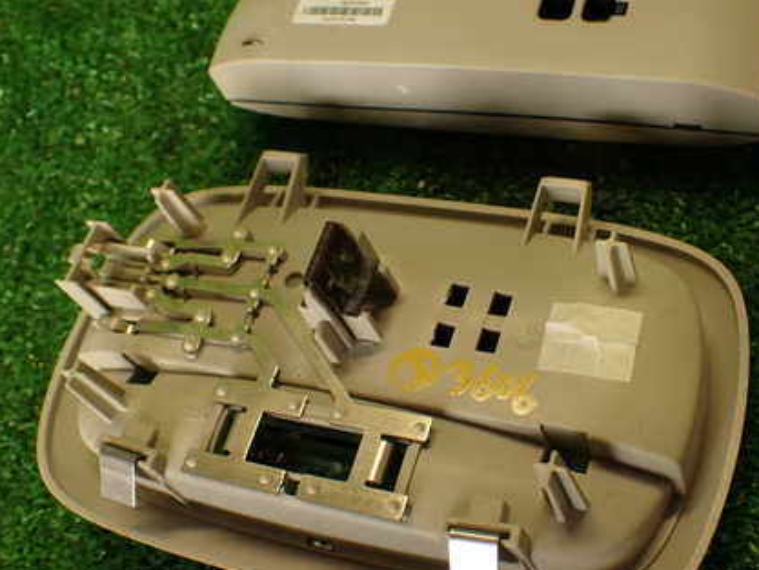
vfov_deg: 31.5
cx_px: 453
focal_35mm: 46
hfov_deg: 41.1
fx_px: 1009
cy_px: 306
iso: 160
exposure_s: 1/60
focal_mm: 5.79
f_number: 2.4
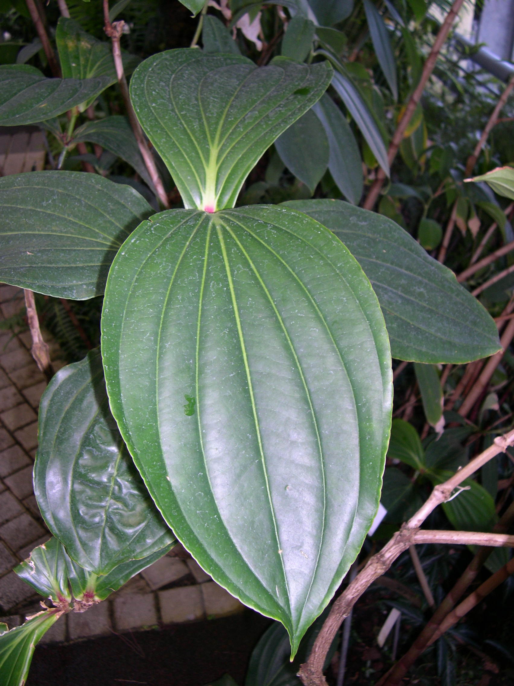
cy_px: 343
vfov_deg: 49.0
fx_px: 752
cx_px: 257
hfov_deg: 37.7
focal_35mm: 38
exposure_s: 1/60
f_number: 2.8
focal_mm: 8
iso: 100
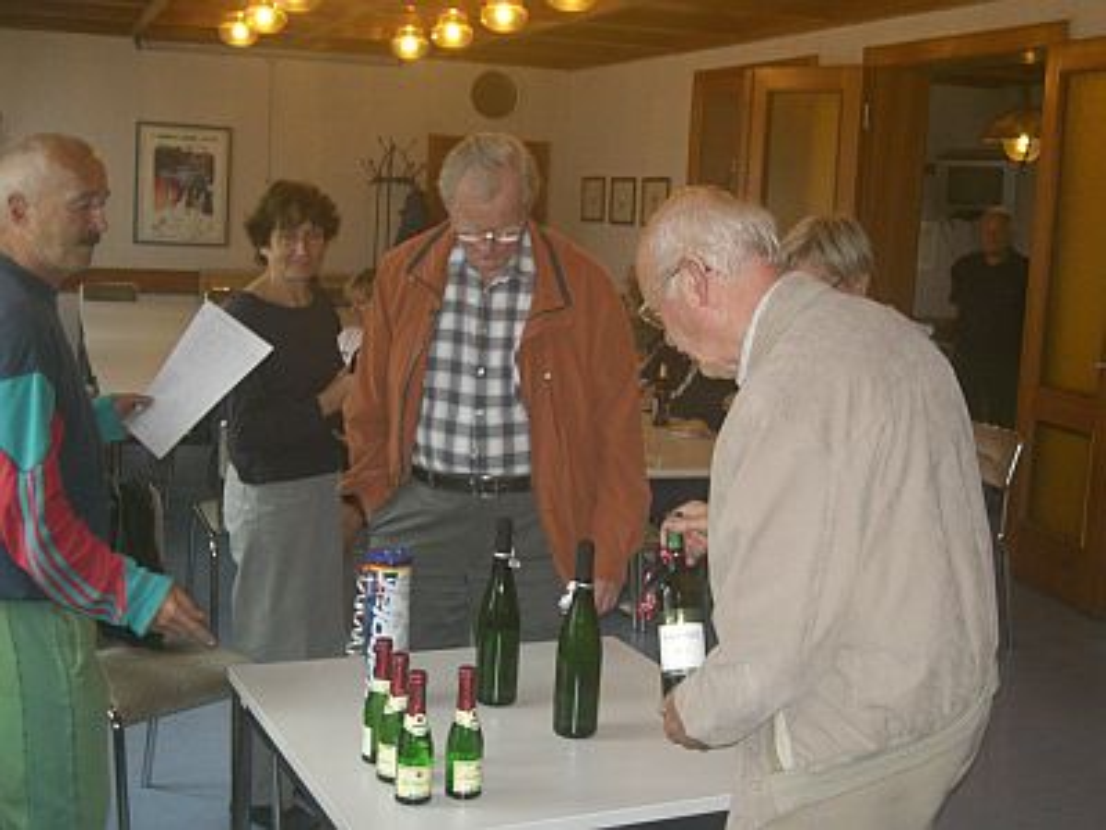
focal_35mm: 46
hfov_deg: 41.2
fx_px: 1470
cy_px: 415
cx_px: 553
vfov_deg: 31.5
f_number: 3.3
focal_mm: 7.56
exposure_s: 1/60
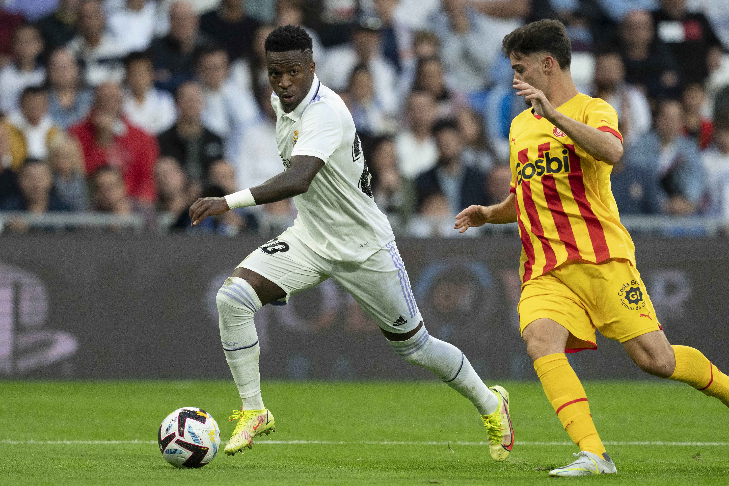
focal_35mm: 400
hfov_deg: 5.2
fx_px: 8099
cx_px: 364
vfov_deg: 3.4
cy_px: 243
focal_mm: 400
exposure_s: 1/2000
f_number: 3.2
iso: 2000
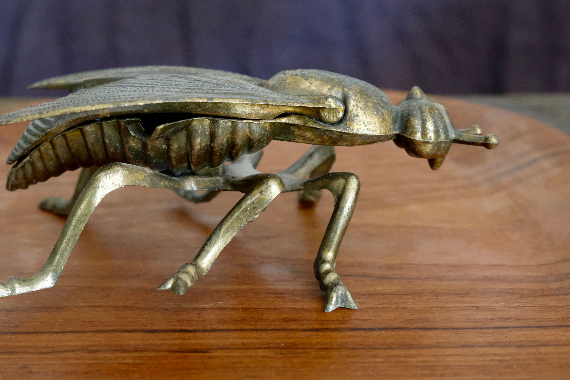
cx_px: 212
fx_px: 807
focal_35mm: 51
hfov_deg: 38.6
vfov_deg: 26.5
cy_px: 209
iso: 4000
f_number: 4
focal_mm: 26.5
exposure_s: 1/60
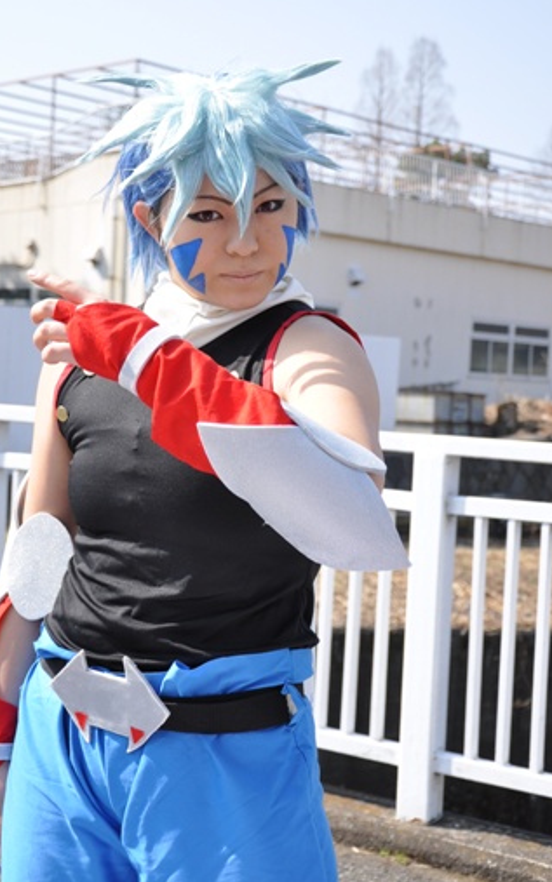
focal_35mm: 62
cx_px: 273
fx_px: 1492
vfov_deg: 33.0
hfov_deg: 21.0
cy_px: 415
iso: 320
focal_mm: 32
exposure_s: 1/1000
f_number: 4.5
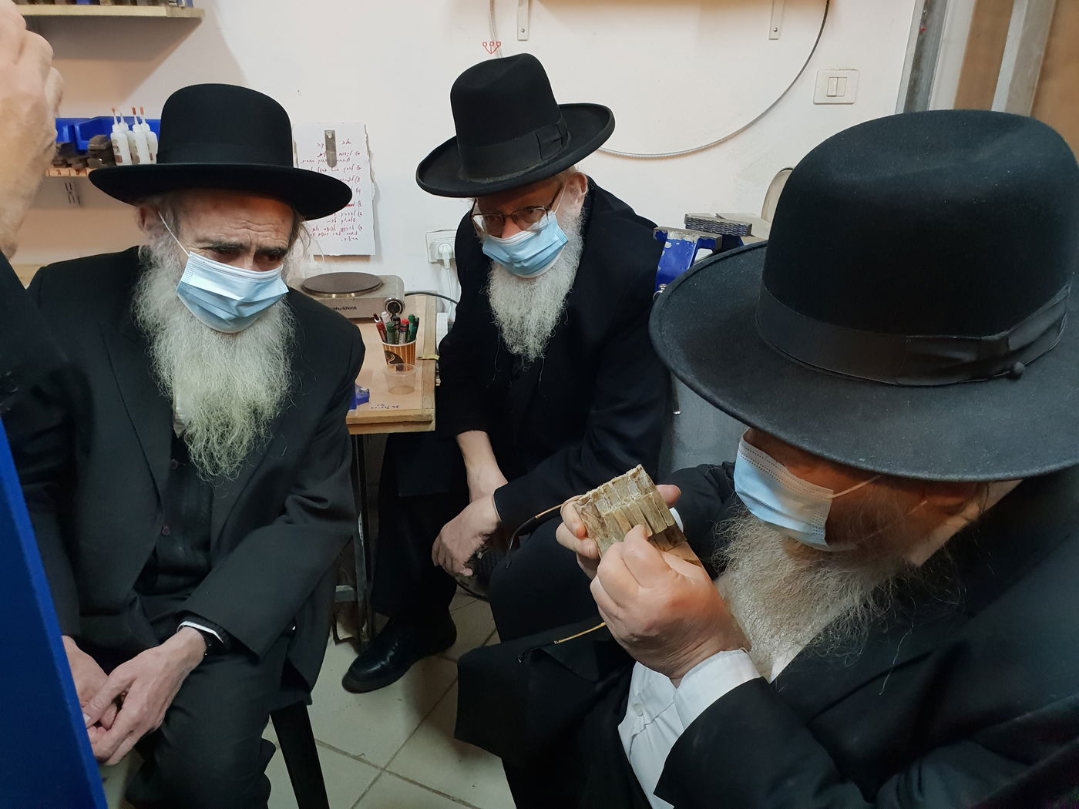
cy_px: 404
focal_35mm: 26
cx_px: 540
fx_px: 810
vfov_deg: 53.1
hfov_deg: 67.3
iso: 400
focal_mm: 4.3
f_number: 2.4
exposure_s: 1/50
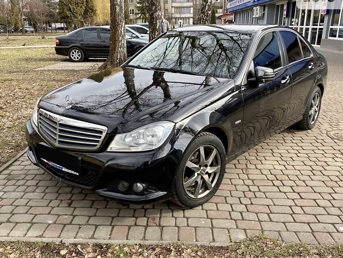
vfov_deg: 42.9
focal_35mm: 33
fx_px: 327
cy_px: 143
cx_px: 165
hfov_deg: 55.3
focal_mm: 4.2
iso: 32
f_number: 1.8
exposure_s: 1/517
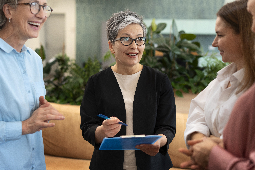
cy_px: 85
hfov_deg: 36.2
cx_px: 128
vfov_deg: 24.6
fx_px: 390
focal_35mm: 55
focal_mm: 55
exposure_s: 1/250
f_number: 2.5
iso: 400
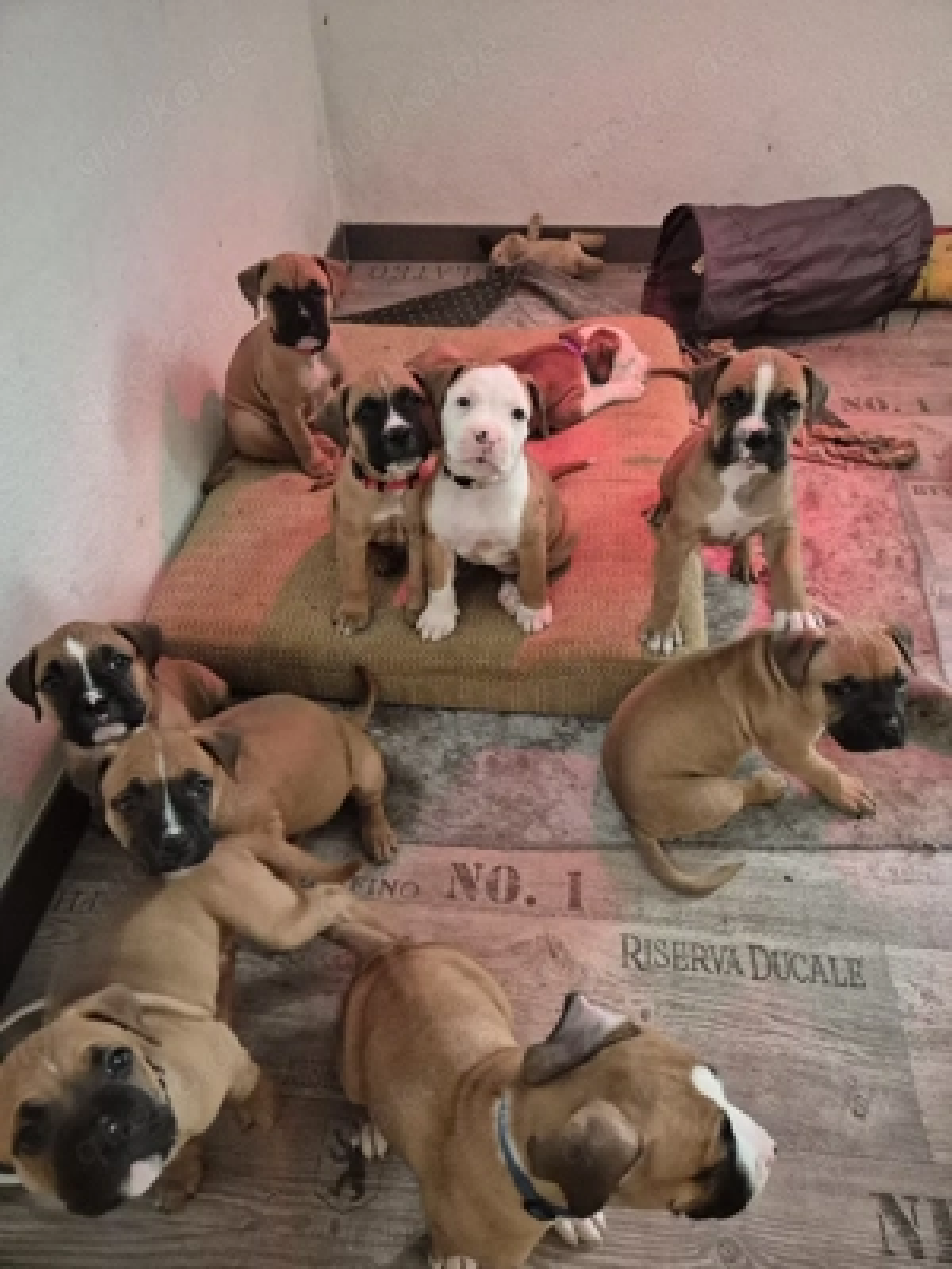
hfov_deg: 58.9
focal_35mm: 23
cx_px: 476
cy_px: 634
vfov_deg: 73.9
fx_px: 843
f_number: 1.8
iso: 1600
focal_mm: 5.4
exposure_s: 1/100
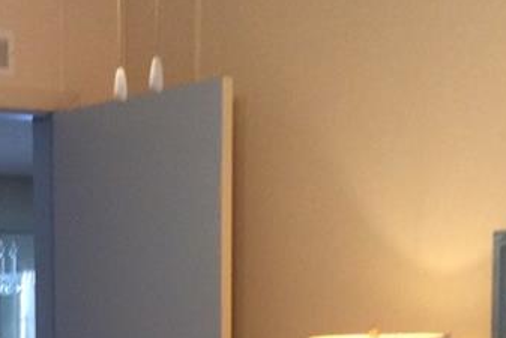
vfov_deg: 13.1
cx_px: -51
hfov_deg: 19.4
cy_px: 448
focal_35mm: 101
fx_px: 1420
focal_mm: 3.3
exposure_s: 1/24
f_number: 2.4
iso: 125
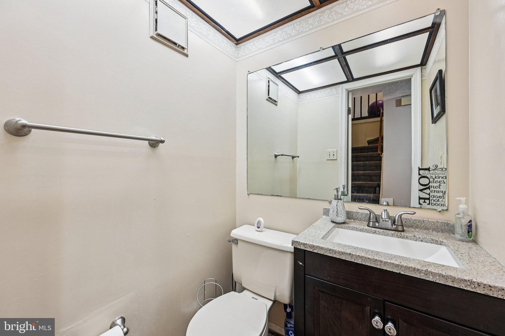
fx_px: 196
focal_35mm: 14
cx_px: 252
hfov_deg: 104.3
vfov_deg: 81.2
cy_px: 168
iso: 400
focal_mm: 14
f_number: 8
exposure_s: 1/15
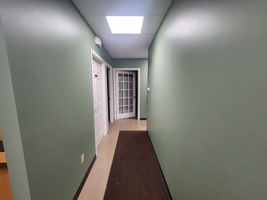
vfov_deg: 89.9
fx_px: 100
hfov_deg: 106.2
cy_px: 100
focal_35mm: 13
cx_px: 134
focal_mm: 2.2
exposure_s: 1/60
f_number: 2.2
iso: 400
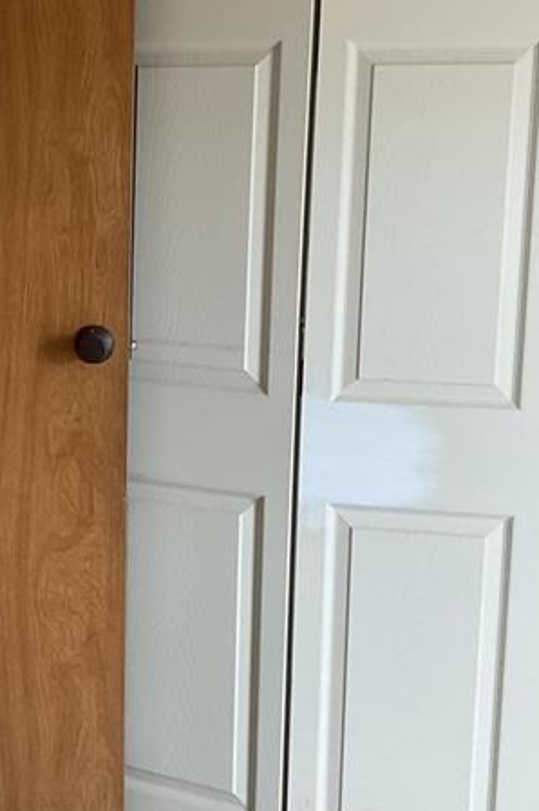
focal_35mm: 69
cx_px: -109
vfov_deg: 29.2
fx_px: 1552
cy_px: 340
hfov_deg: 18.6
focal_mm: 3
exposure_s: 1/120
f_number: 1.8
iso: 64
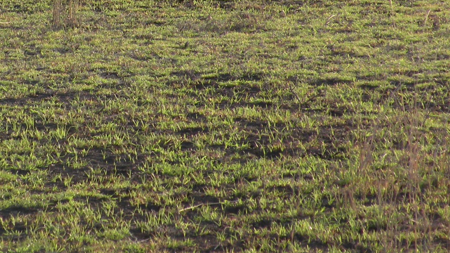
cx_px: 63
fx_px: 4809
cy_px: -19
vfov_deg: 3.0
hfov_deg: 5.4
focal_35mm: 403
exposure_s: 1/228
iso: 64
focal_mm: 27.4
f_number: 4.5
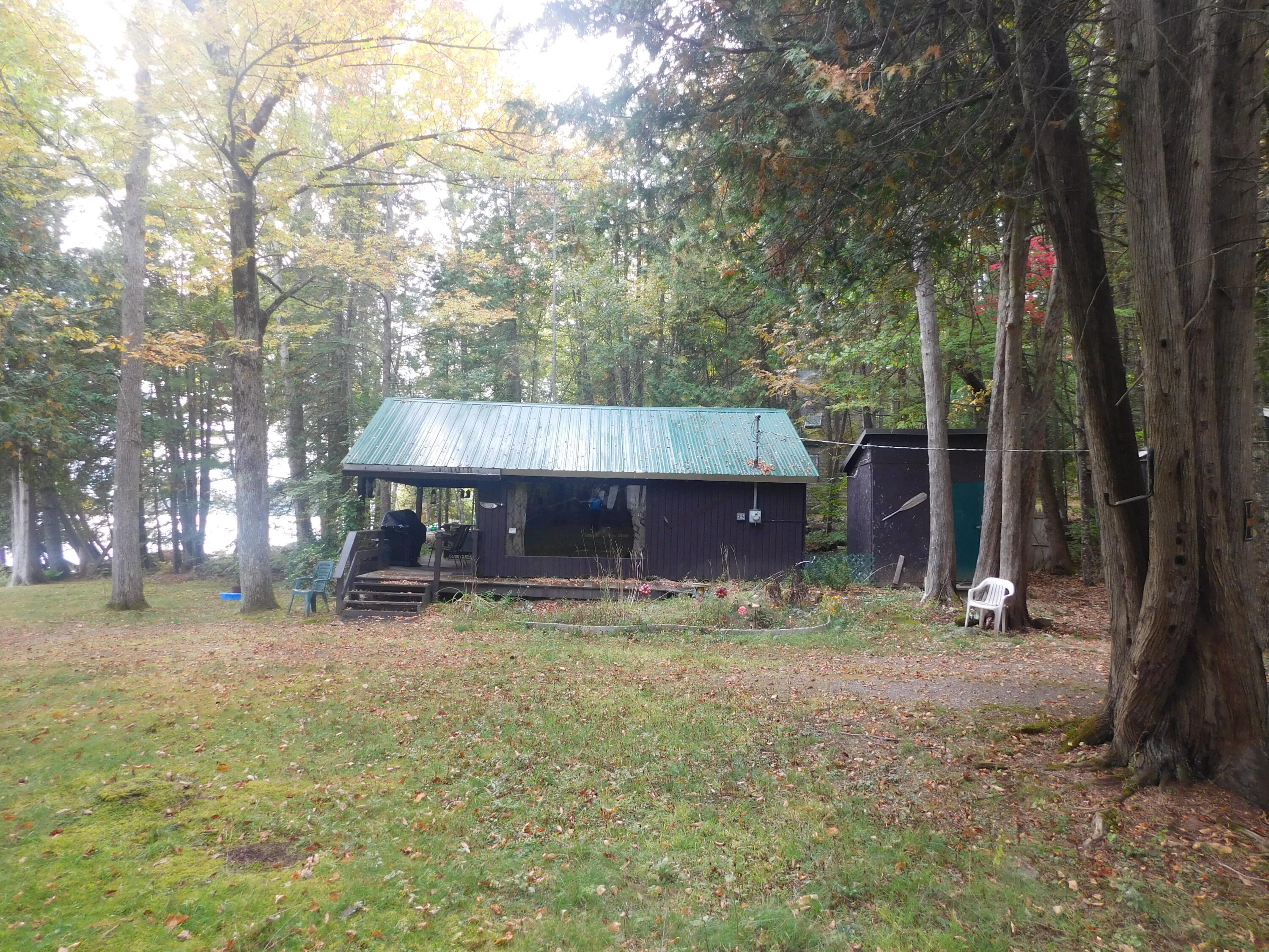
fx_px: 843
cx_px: 634
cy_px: 476
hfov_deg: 73.9
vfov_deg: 58.9
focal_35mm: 23
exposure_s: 1/50
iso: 125
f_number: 3
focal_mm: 4
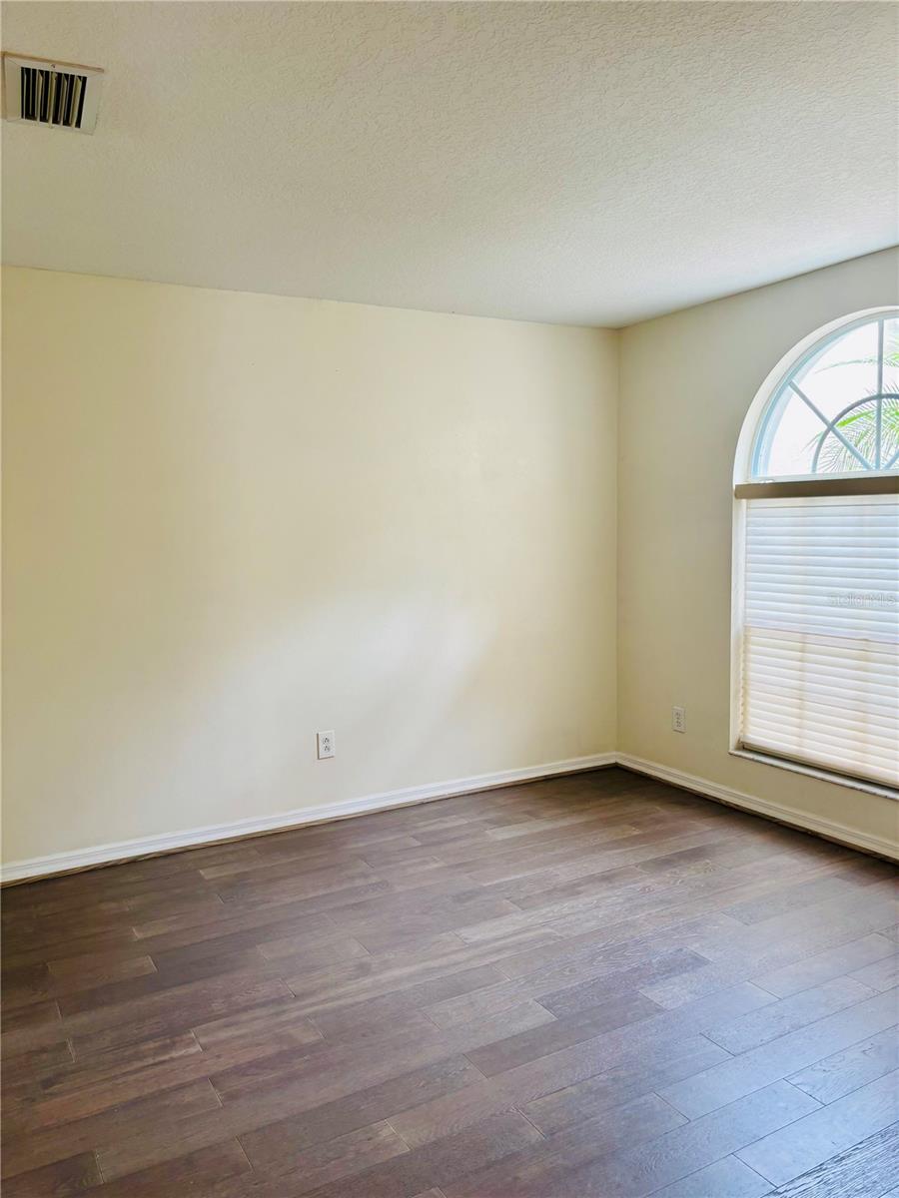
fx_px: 900
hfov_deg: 53.1
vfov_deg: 67.3
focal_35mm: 26
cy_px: 599
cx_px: 450
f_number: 1.6
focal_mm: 5.96
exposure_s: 1/60
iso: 80
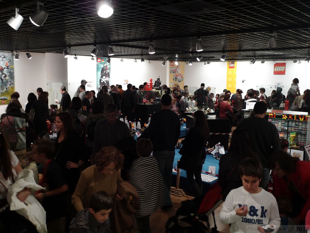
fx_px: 313
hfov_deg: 52.6
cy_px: 116
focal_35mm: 35
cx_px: 155
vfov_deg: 40.7
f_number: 2.3
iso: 200
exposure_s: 1/13
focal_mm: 7.4
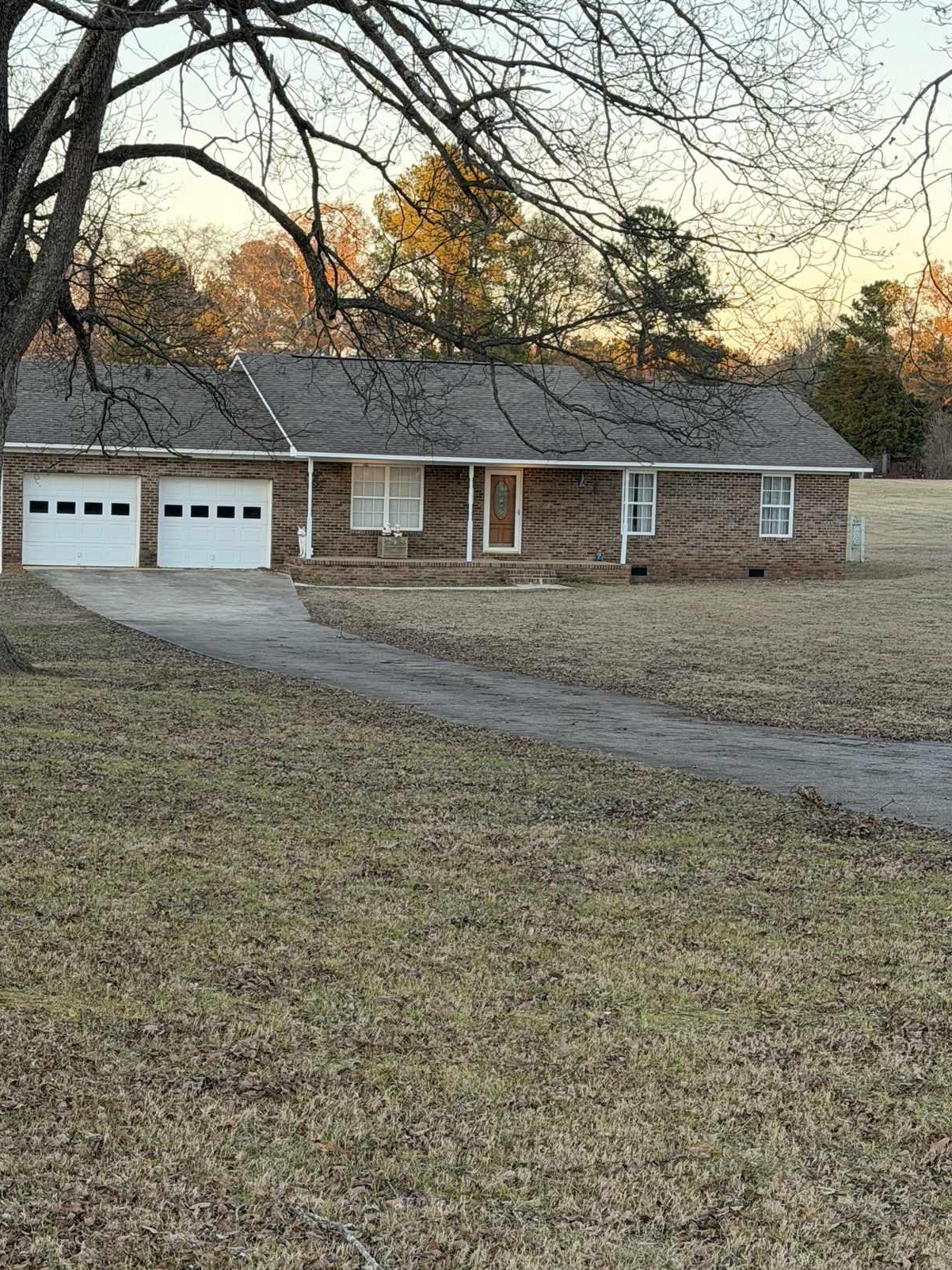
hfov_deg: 21.3
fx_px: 2530
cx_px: 435
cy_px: 653
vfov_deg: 28.2
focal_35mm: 69
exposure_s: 1/175
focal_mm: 6.76
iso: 64
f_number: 1.78
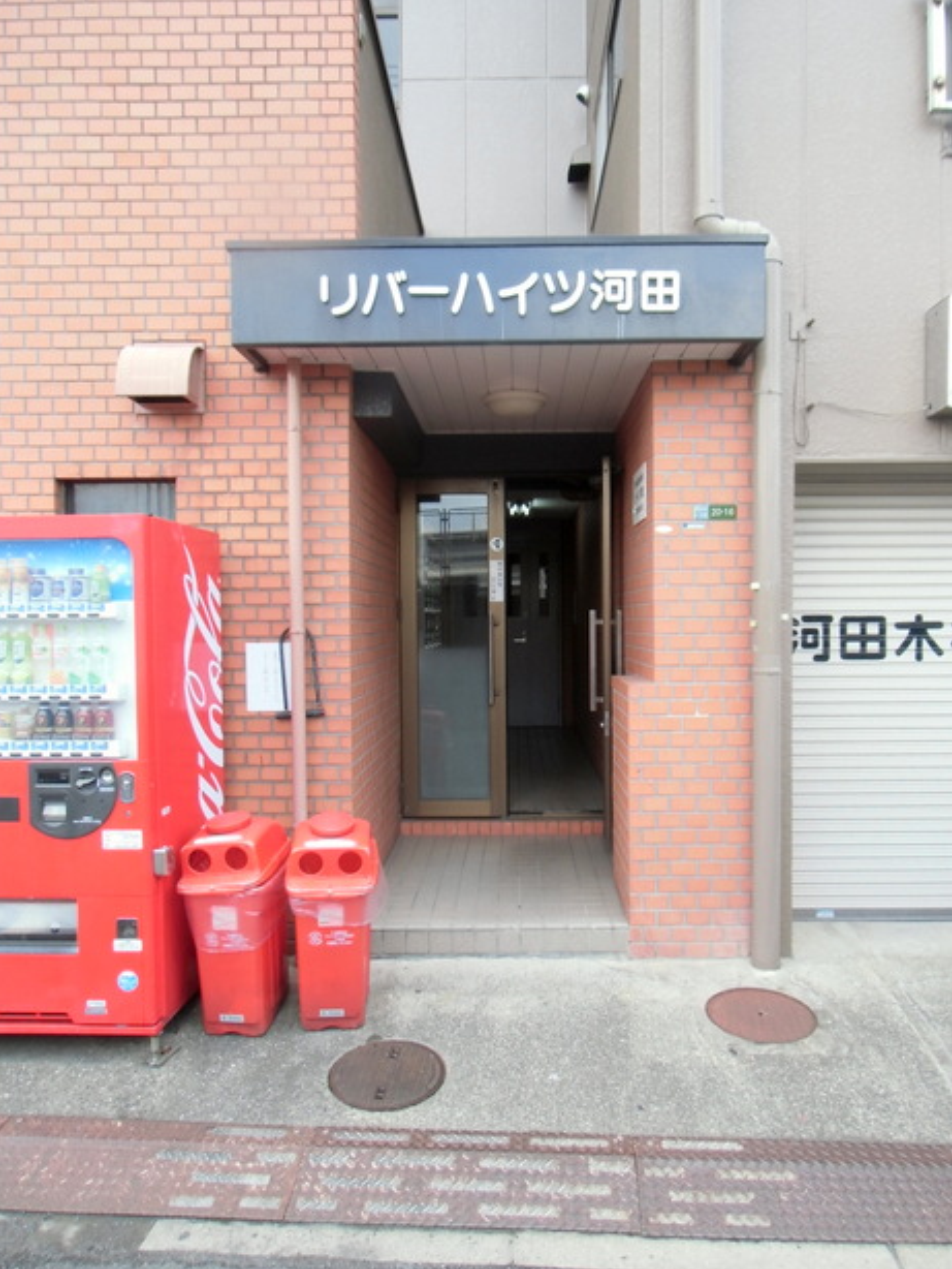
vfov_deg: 69.4
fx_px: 916
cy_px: 641
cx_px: 477
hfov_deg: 54.9
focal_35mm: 25
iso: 64
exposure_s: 1/60
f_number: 3
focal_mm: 4.24
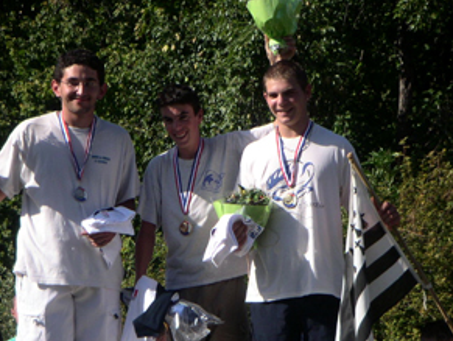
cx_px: 202
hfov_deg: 12.2
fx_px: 2123
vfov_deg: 9.2
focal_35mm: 162
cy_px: 197
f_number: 3.6
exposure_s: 1/600
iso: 50
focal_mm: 17.1
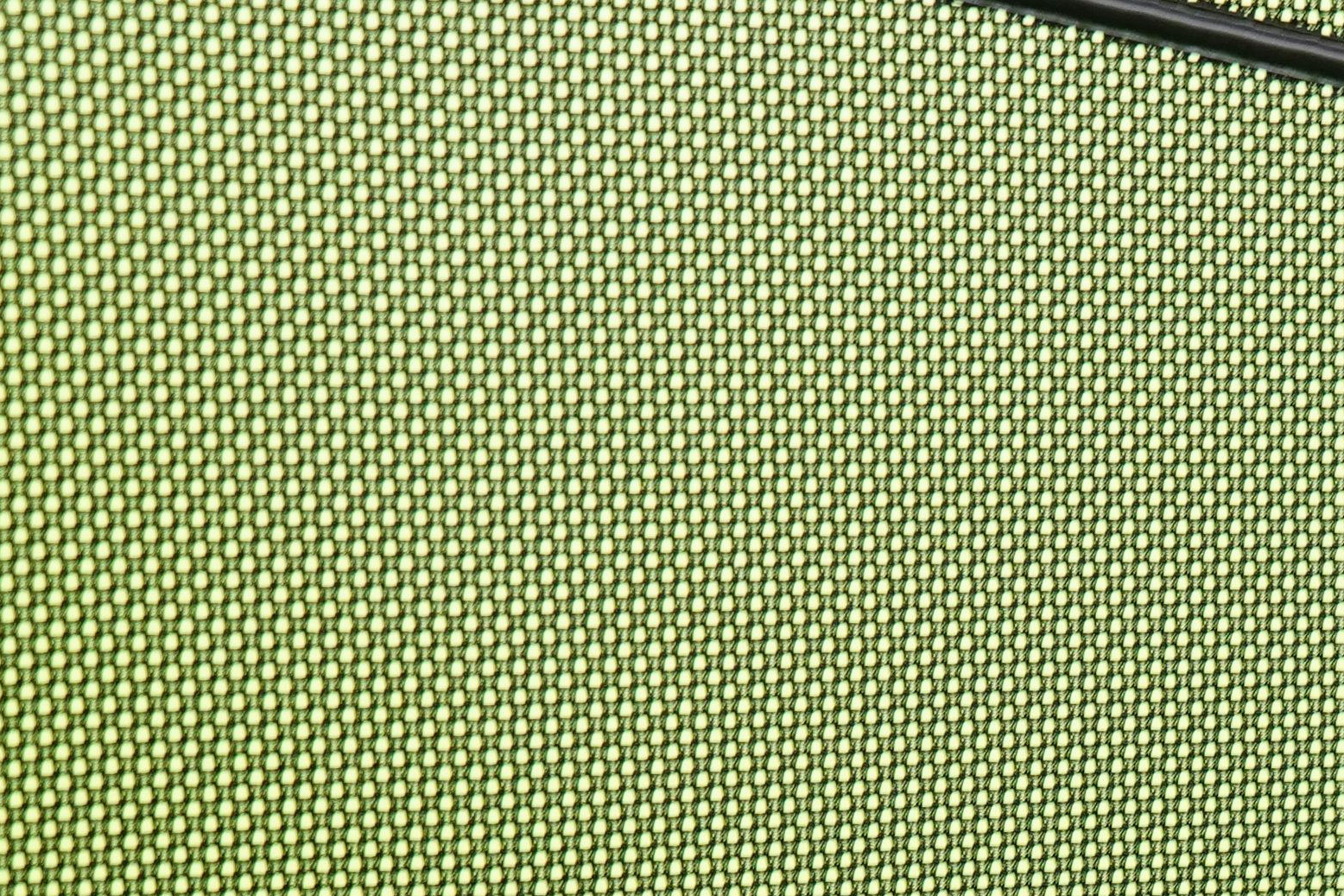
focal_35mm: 108
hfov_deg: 18.5
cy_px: 1147
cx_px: 1284
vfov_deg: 12.3
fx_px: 4031
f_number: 5.6
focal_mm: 28
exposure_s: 1/20
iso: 1250
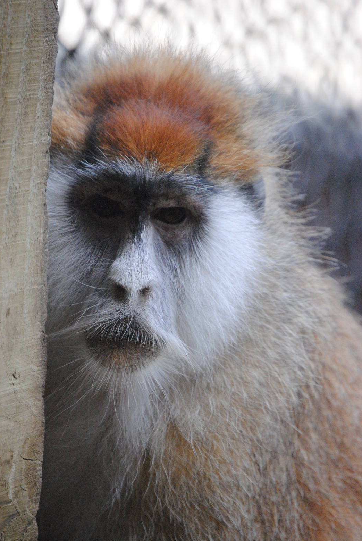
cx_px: 177
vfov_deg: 6.7
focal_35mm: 308
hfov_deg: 4.5
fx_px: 4632
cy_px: 271
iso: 1600
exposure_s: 1/400
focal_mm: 200
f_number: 5.6
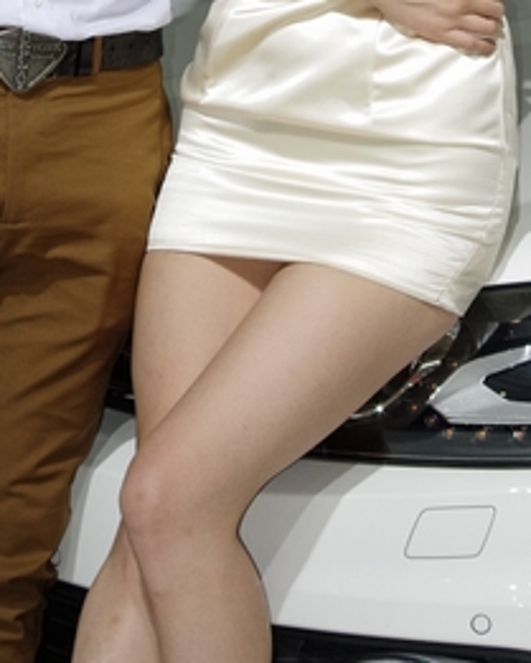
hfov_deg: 7.5
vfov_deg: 9.3
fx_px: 4044
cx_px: 244
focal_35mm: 206
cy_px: -91
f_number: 8
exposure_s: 1/180
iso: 800
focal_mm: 55
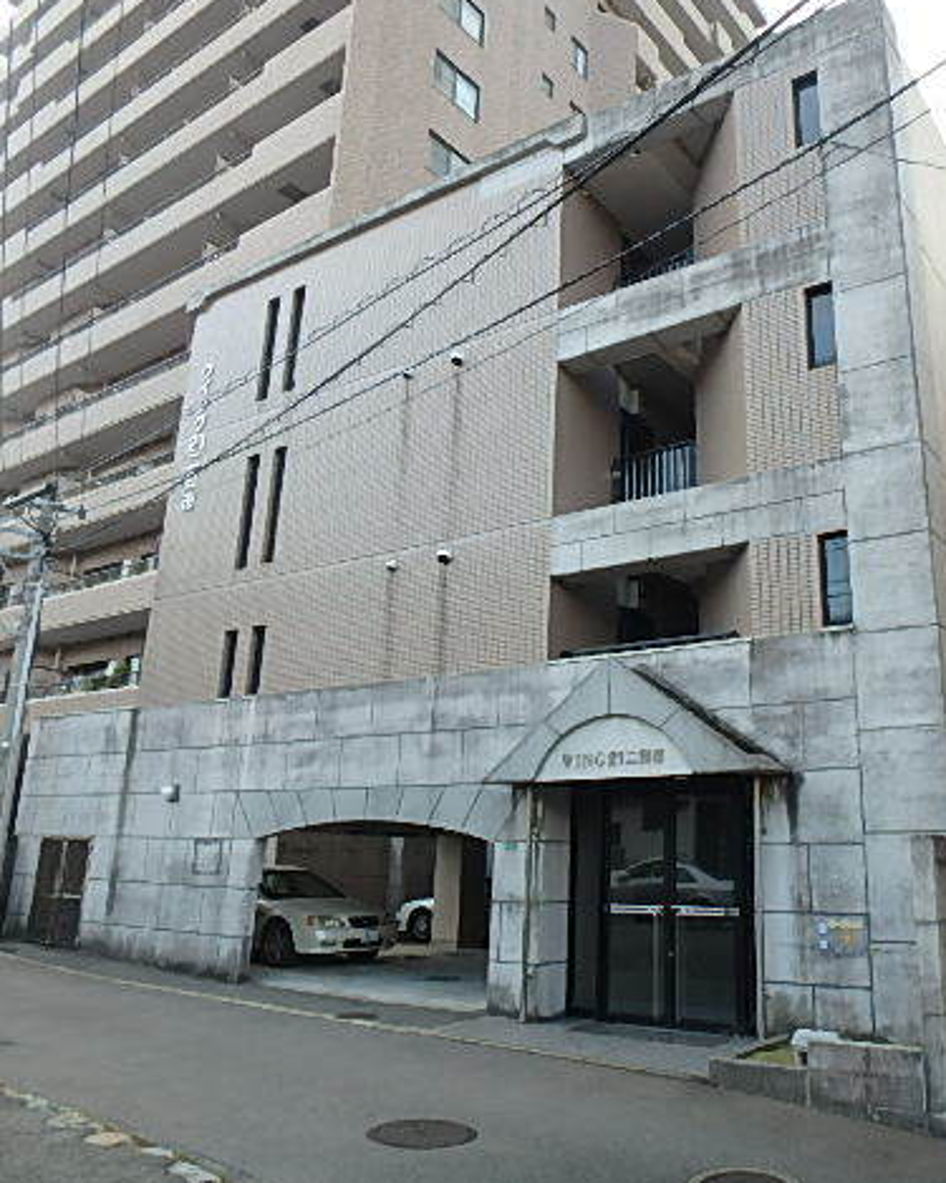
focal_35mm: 28
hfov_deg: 50.9
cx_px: 605
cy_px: 593
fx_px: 980
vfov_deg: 62.2
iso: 125
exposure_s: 1/160
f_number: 3.5
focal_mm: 3.7
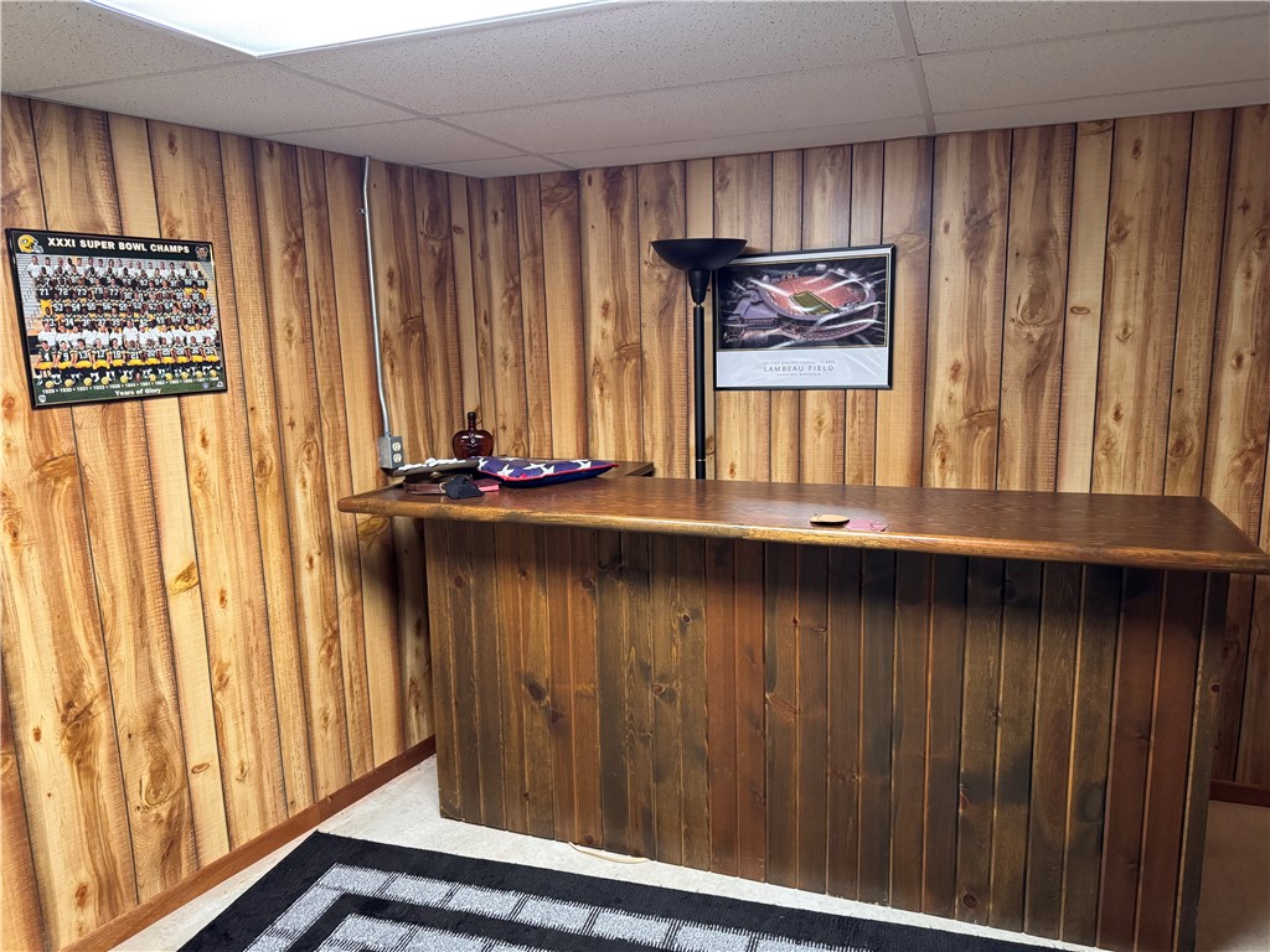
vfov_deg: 56.8
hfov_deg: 71.6
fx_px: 881
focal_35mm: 24
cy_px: 476
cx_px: 635
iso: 800
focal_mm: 6.76
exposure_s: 1/60
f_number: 1.78
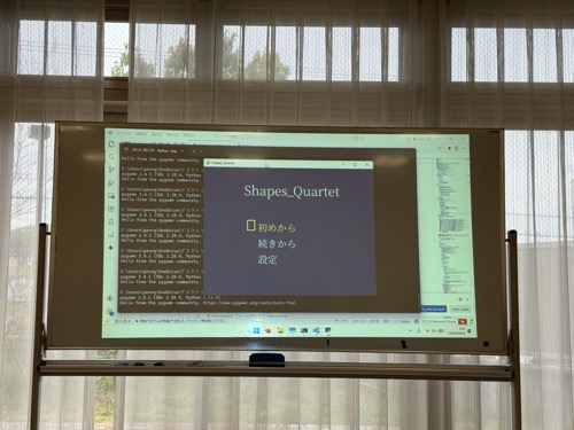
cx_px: 287
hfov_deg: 39.7
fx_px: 796
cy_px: 215
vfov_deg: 30.3
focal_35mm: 48
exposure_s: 1/227
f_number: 1.78
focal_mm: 6.76
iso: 50
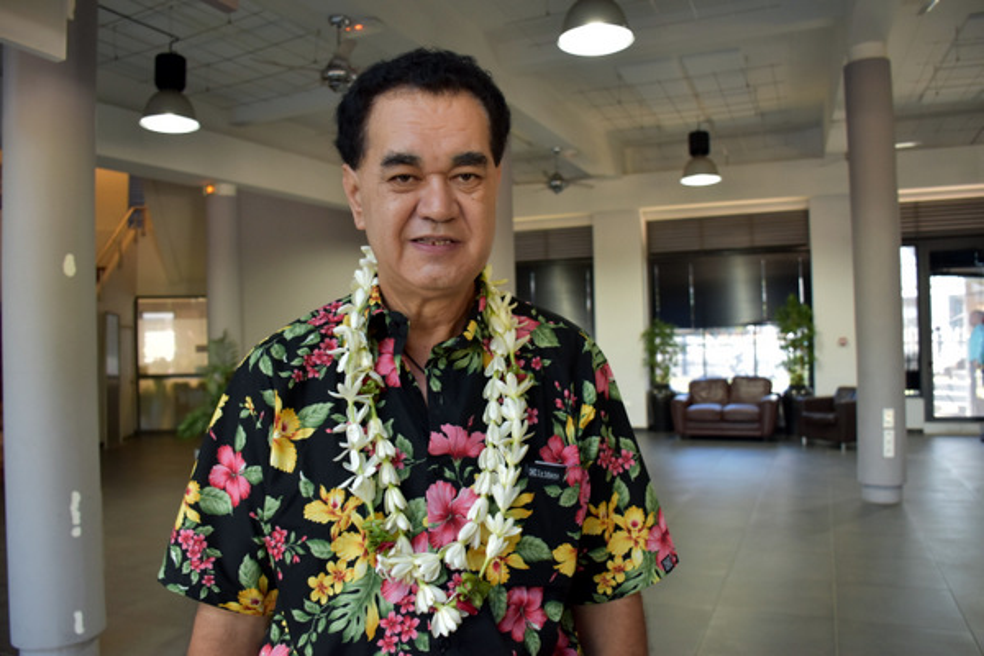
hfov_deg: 67.4
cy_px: 328
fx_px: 738
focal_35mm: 27
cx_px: 492
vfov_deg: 47.9
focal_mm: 18
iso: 560
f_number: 4
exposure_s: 1/60
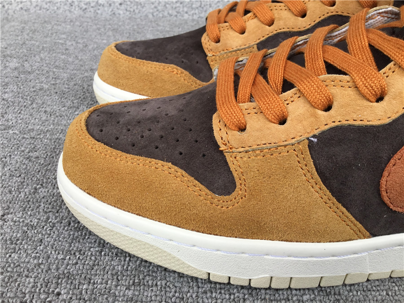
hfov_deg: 58.4
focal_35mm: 31
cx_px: 202
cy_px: 152
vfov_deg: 45.4
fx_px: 362
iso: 25
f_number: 2.4
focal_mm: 3.3
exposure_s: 1/394
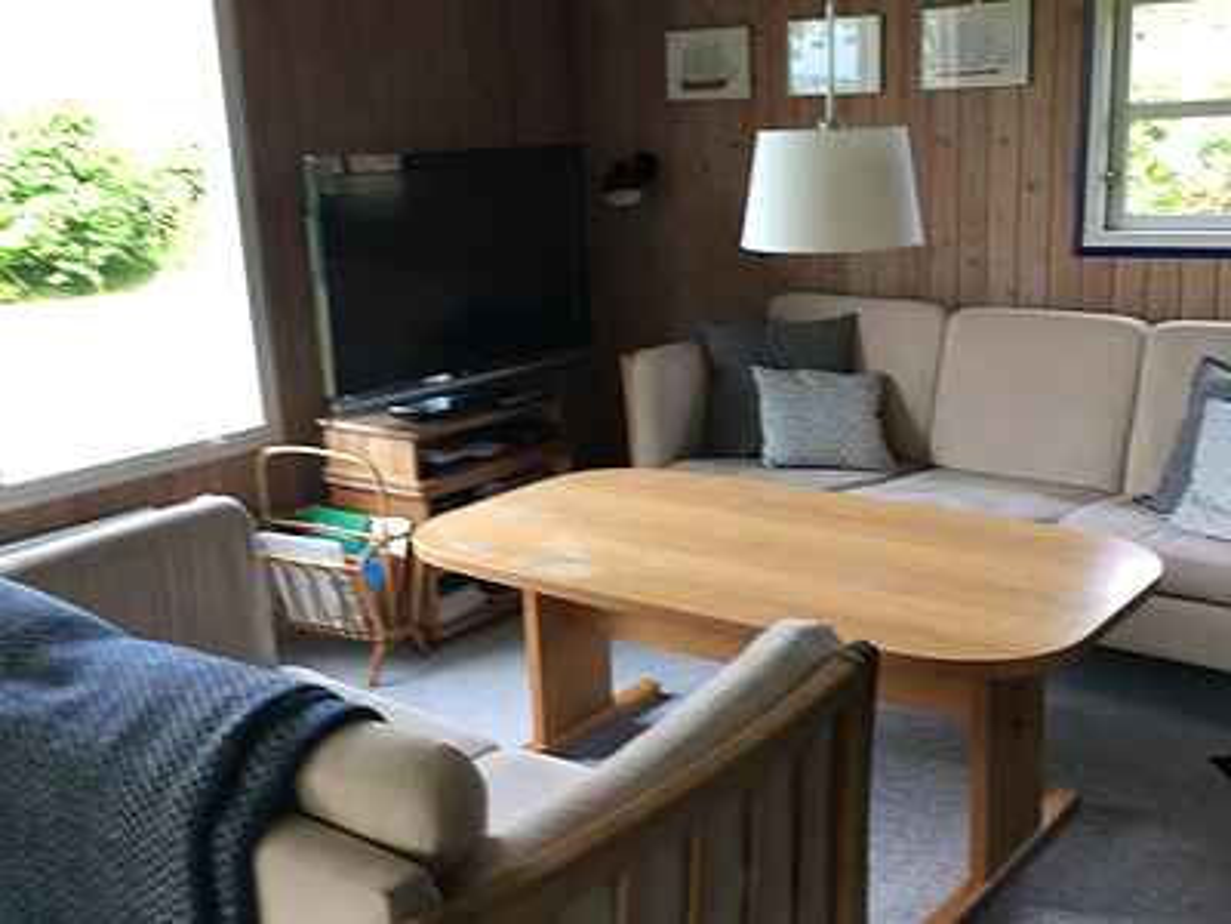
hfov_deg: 61.7
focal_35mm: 29
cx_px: 616
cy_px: 462
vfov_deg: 48.2
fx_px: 1031
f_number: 2.2
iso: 25
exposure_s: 1/50
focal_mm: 4.15
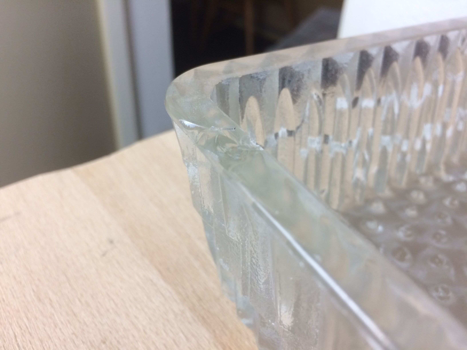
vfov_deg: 48.2
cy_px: 175
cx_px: 234
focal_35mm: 29
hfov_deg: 61.7
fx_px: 391
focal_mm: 4.15
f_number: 2.2
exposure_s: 1/33
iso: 50
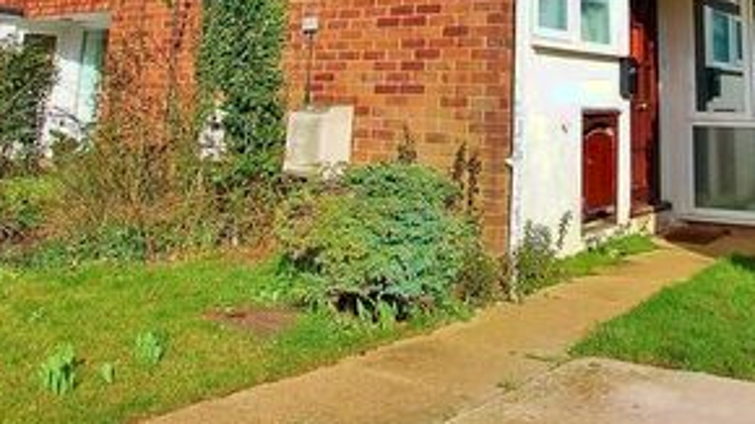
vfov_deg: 27.8
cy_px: -70
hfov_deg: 51.9
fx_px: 761
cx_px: 500
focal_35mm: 38
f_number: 8
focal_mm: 10
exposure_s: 1/250
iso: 100
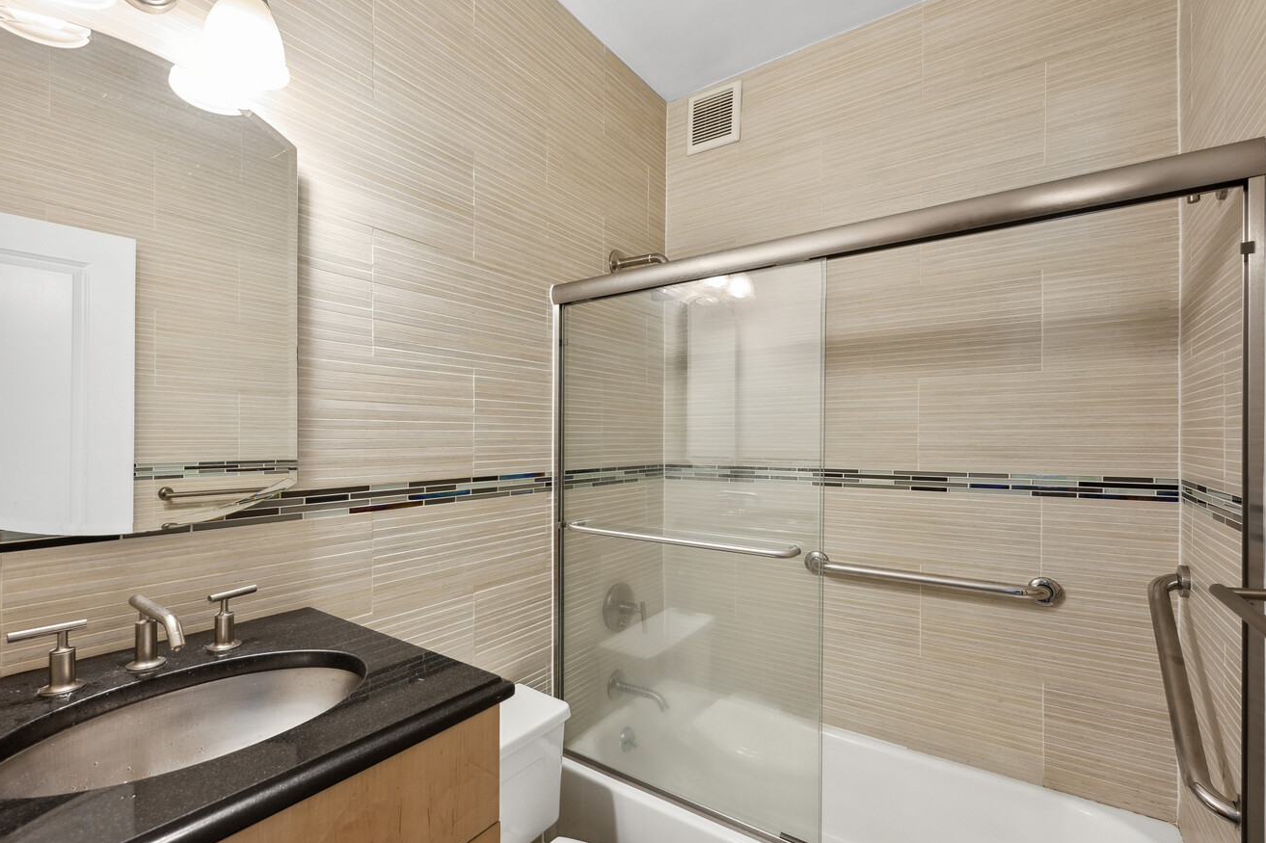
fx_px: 563
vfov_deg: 73.6
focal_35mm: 16
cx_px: 579
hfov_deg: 96.5
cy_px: 450
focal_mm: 14
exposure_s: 1/3.33
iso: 320
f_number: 8
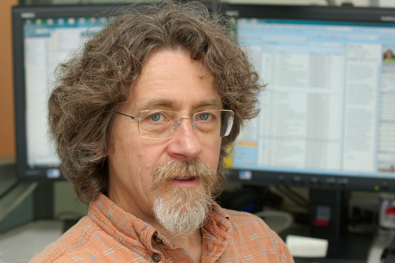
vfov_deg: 13.0
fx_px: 1151
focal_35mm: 105
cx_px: 198
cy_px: 132
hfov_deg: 19.5
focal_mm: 70
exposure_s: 1/60
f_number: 5
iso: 640
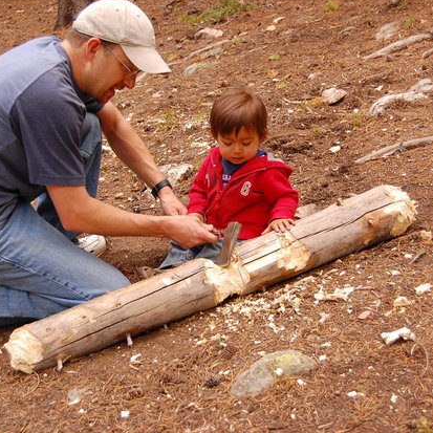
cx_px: 180
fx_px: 1061
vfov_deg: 23.1
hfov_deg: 23.0
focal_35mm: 75
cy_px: 212
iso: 400
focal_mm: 38
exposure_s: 1/125
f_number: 5.6
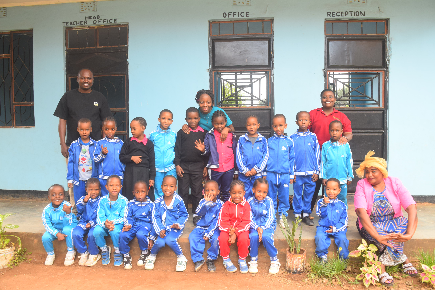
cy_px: 146
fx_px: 338
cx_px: 221
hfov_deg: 65.5
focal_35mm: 28
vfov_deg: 46.4
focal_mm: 18
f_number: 5.6
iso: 640
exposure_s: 1/200
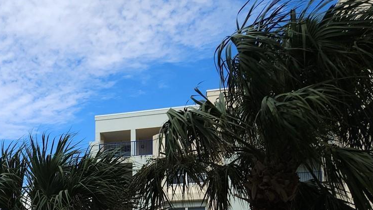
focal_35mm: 54
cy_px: 268
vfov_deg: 20.4
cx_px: 10
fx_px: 534
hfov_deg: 35.3
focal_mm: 5.4
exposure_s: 1/1856
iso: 50
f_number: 1.8
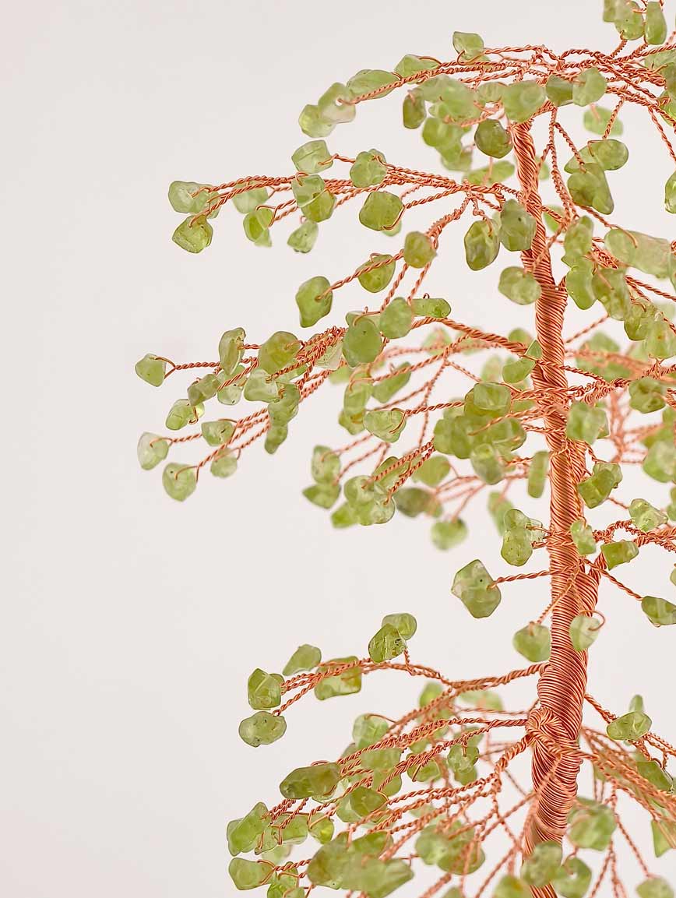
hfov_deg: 10.9
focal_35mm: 136
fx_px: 3533
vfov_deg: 14.5
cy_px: 449
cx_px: 338
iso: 125
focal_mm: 22.48
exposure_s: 1/161
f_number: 2.67
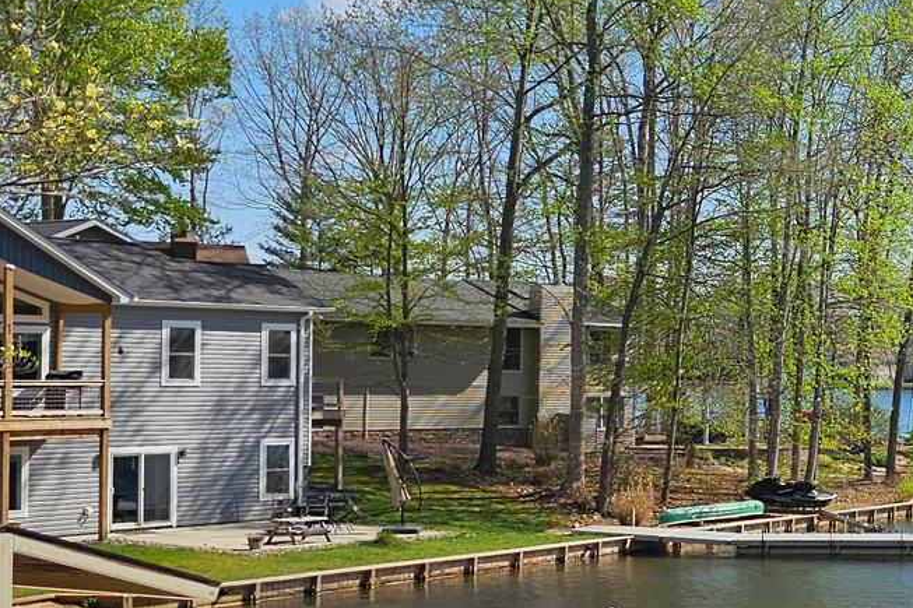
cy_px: 387
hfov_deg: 22.3
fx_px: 1901
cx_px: 1363
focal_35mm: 75
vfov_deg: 18.1
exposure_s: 1/1437
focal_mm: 6.3
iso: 16
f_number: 1.7
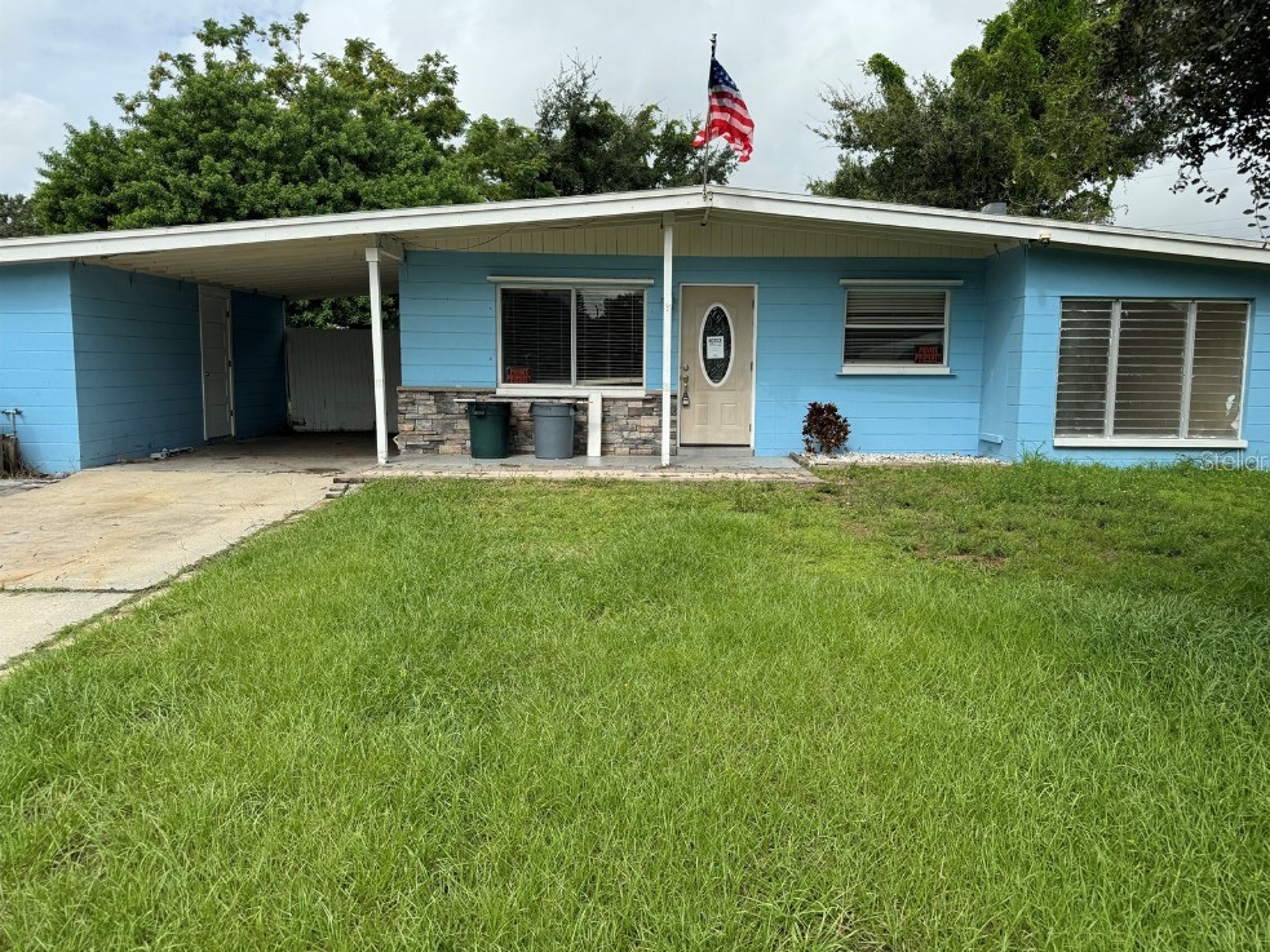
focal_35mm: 25
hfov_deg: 69.4
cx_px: 660
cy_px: 460
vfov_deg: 54.9
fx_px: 917
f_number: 1.78
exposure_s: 1/3802
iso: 80
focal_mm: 6.76
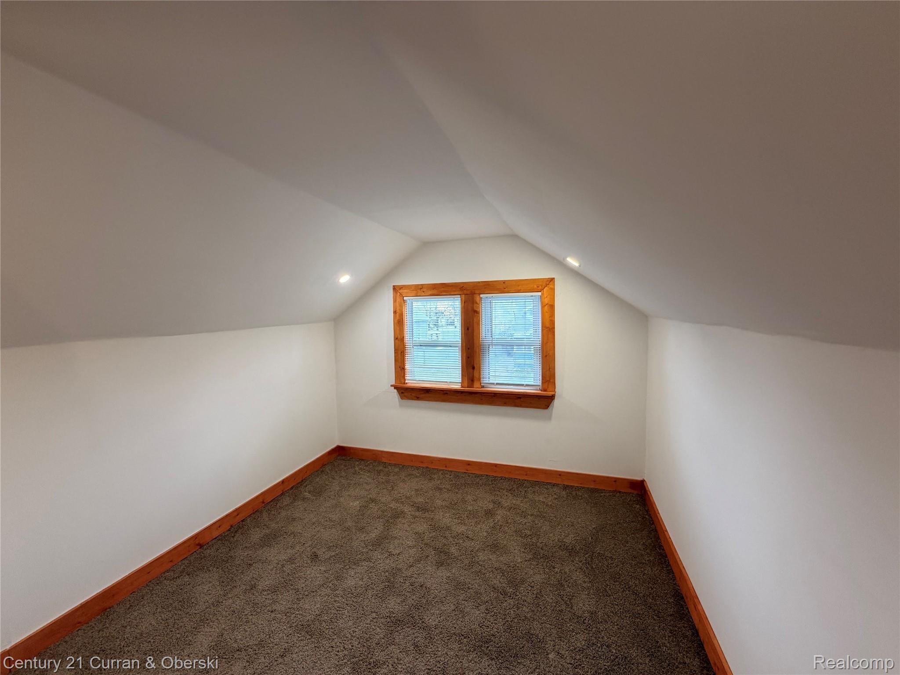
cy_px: 338
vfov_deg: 85.7
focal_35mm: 14
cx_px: 450
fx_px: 364
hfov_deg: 102.1
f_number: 2.2
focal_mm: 2.22
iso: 160
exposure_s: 1/120
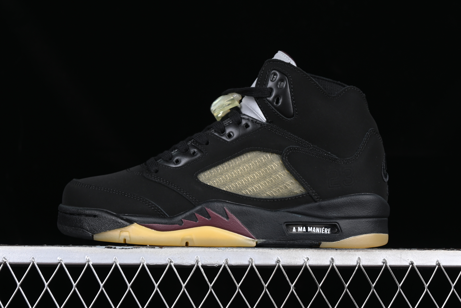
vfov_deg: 18.2
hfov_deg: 27.0
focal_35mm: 75
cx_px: 230
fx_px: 960
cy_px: 154
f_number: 6.3
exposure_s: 1/60
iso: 160
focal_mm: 50
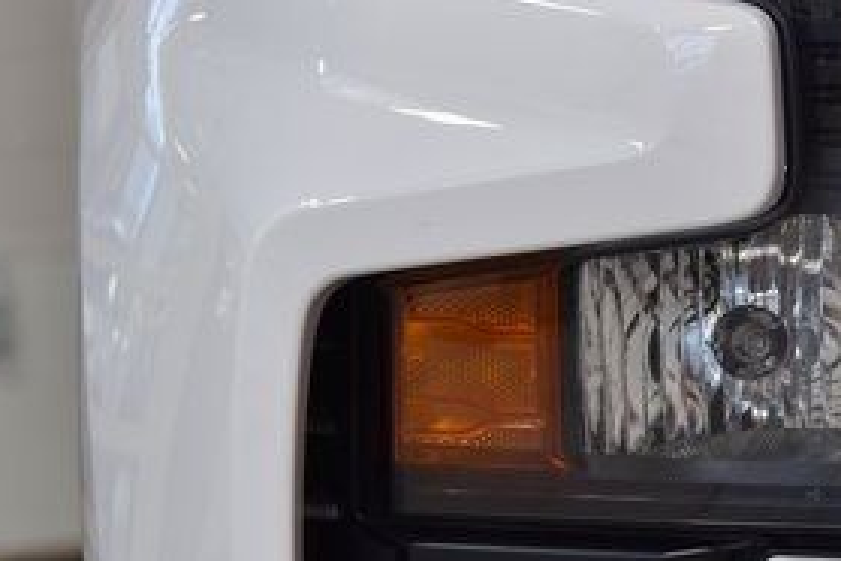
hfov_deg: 8.5
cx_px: 684
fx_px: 5630
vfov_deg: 5.7
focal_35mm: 241
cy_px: 110
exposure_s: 1/30
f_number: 7.1
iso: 450
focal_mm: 70
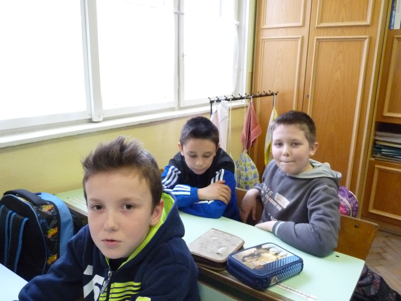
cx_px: 200
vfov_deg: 51.4
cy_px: 150
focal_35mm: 27
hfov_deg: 65.3
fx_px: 313
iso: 800
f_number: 2.8
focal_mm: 4.8
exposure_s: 1/60
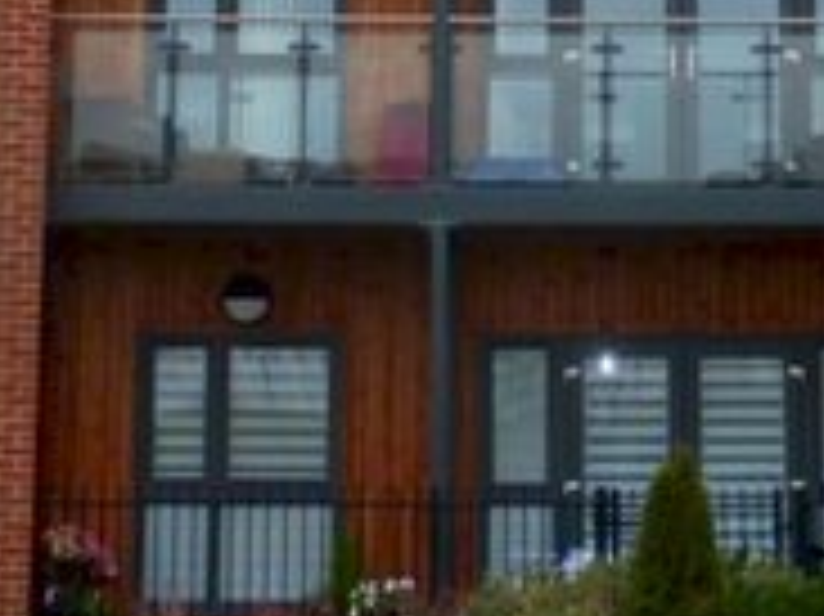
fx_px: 3092
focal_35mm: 130
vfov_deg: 10.9
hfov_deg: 15.1
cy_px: -371
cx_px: 626
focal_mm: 6.1
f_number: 3.7
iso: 100
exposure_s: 1/200
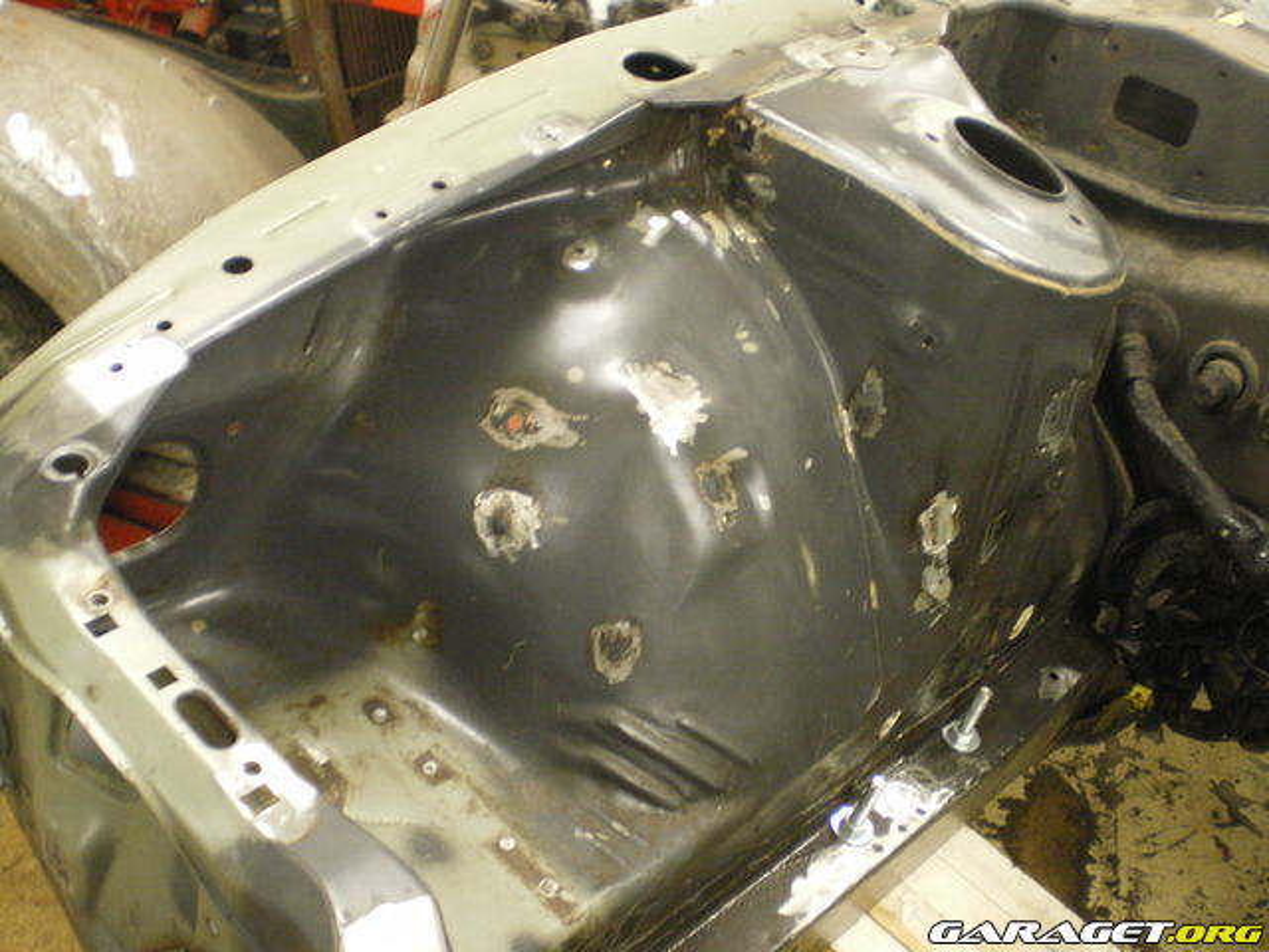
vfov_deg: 37.7
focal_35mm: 38
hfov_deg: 49.0
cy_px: 476
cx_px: 634
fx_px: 1393
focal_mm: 6.3
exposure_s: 1/15
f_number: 3.1
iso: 400
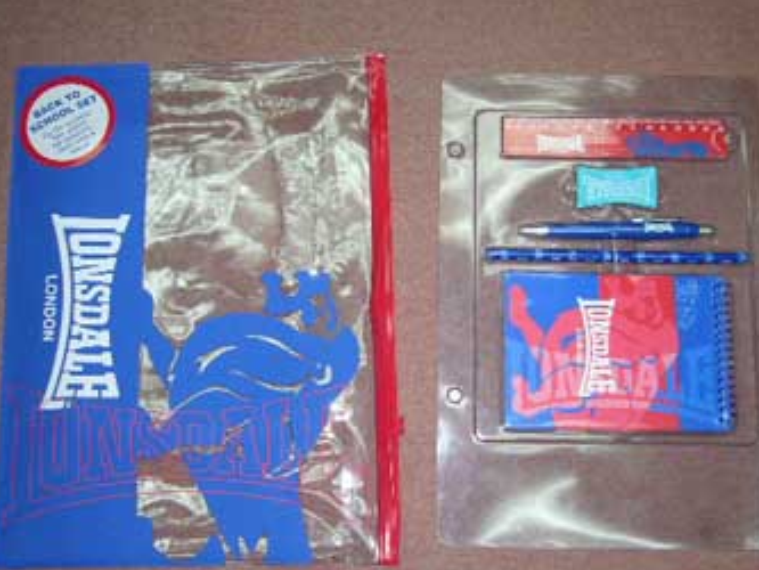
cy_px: 294
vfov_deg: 34.4
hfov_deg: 44.8
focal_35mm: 42
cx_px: 390
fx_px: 921
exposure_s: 1/60
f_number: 2.8
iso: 100
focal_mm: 5.8
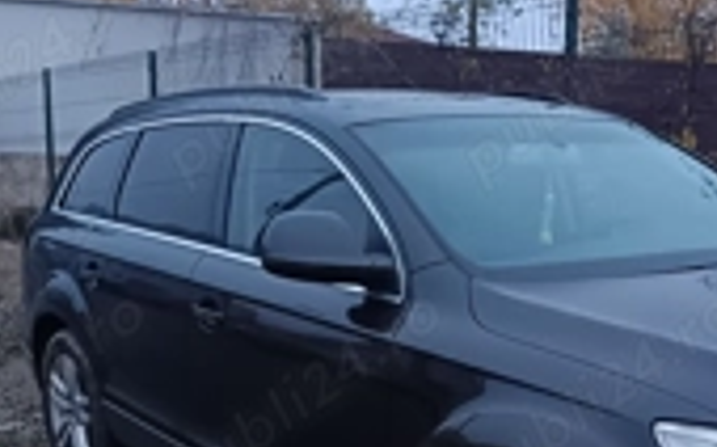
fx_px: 1172
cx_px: 451
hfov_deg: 33.8
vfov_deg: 20.7
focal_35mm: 60
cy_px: 468
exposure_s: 1/33.3
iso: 3388
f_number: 1.75
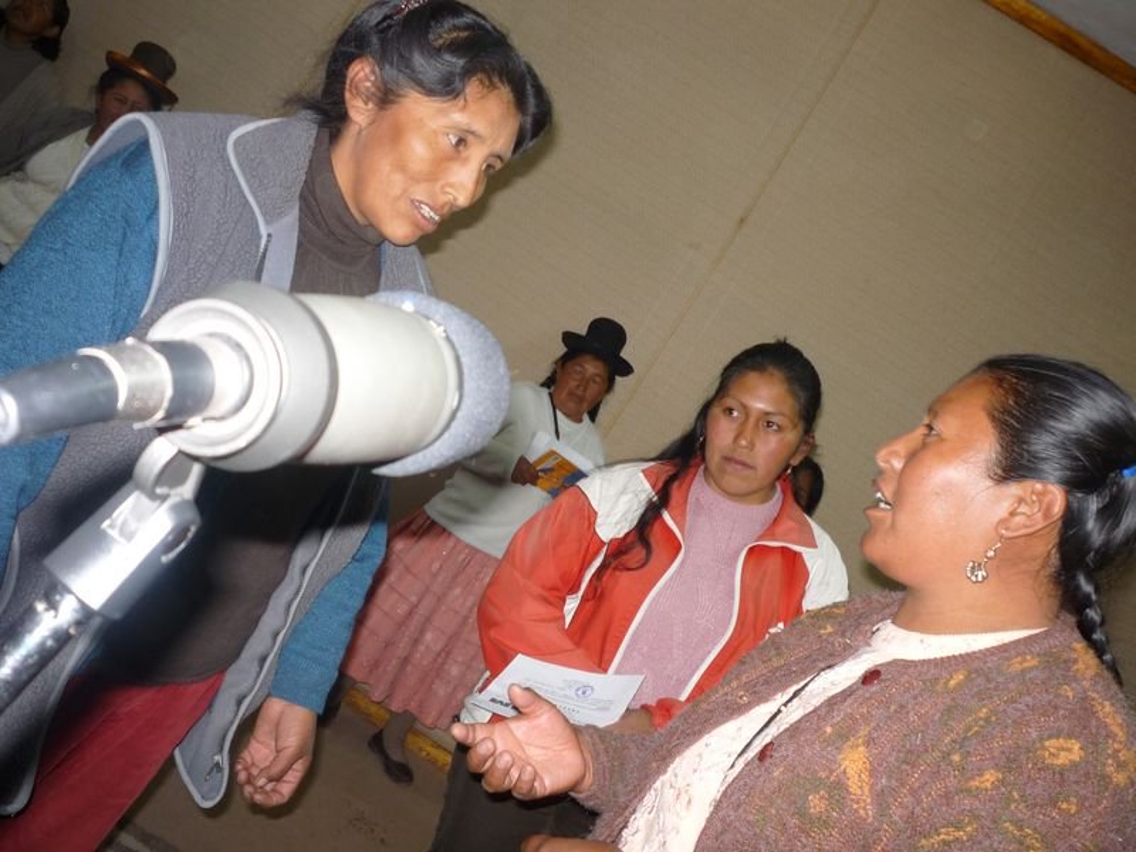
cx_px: 568
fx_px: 1050
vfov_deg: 44.2
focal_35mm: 32
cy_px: 426
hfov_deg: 56.8
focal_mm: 5.2
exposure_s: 1/30
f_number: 3.3
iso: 125
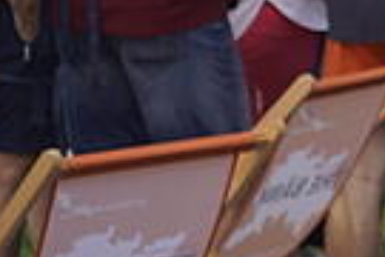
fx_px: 2962
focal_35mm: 277
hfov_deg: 6.7
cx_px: 1168
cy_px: 201
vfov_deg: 5.0
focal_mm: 40
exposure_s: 1/500
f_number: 5
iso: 100
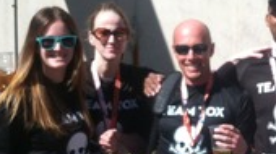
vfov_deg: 11.9
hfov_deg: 20.7
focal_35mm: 101
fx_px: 738
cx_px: 255
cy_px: 133
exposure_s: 1/1111
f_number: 2.8
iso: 80
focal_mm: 3.85
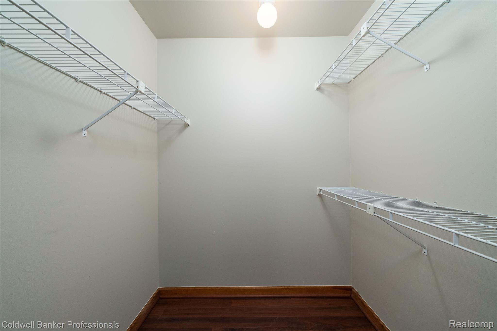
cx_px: 248
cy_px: 166
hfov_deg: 100.4
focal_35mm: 15
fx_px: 207
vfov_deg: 77.3
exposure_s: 1/125
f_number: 6.4
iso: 640
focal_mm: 10
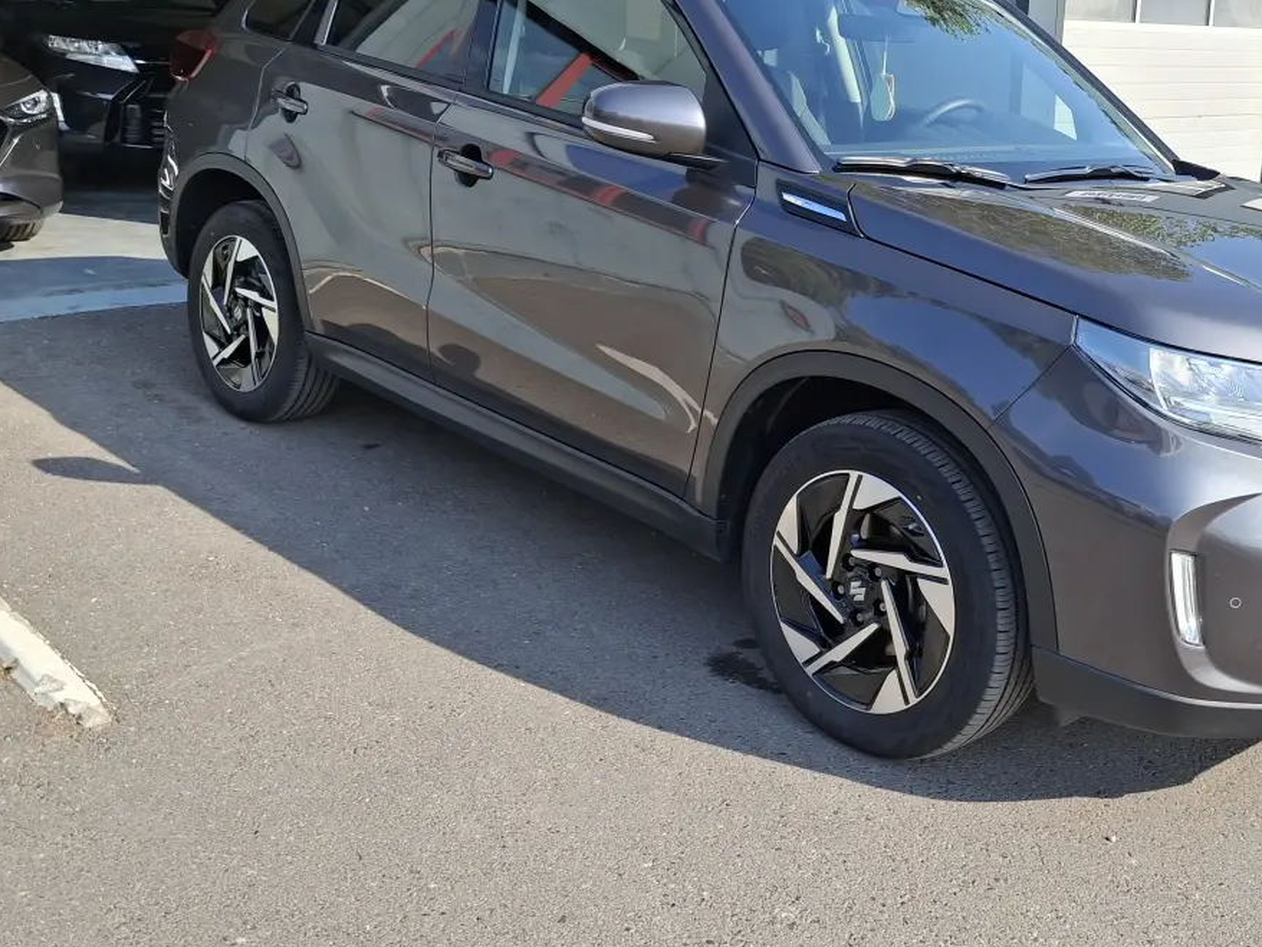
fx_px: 1495
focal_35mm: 41
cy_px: 328
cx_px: 789
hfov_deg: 45.4
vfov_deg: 34.9
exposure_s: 1/1198
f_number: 1.8
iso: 32
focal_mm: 4.69
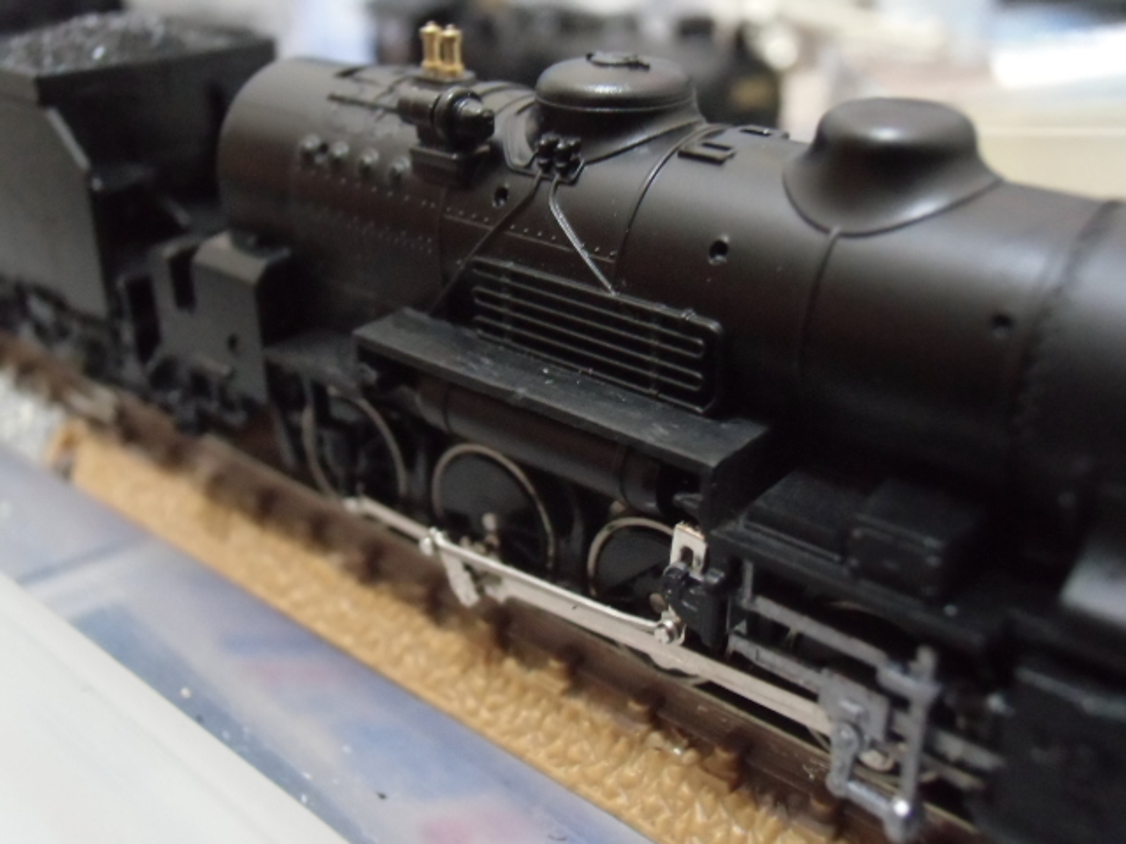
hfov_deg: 49.0
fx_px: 1236
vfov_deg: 37.7
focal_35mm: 38
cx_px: 563
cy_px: 422
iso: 800
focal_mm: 6.67
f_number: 3.9
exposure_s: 1/8
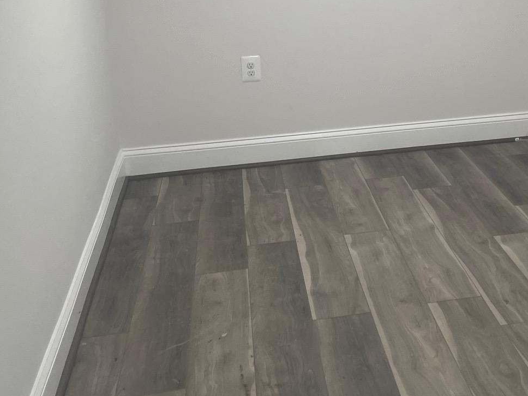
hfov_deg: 34.0
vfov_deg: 25.8
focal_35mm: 55
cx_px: 414
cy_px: 46
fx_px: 839
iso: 100
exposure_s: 1/120
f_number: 1.6
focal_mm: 4.2
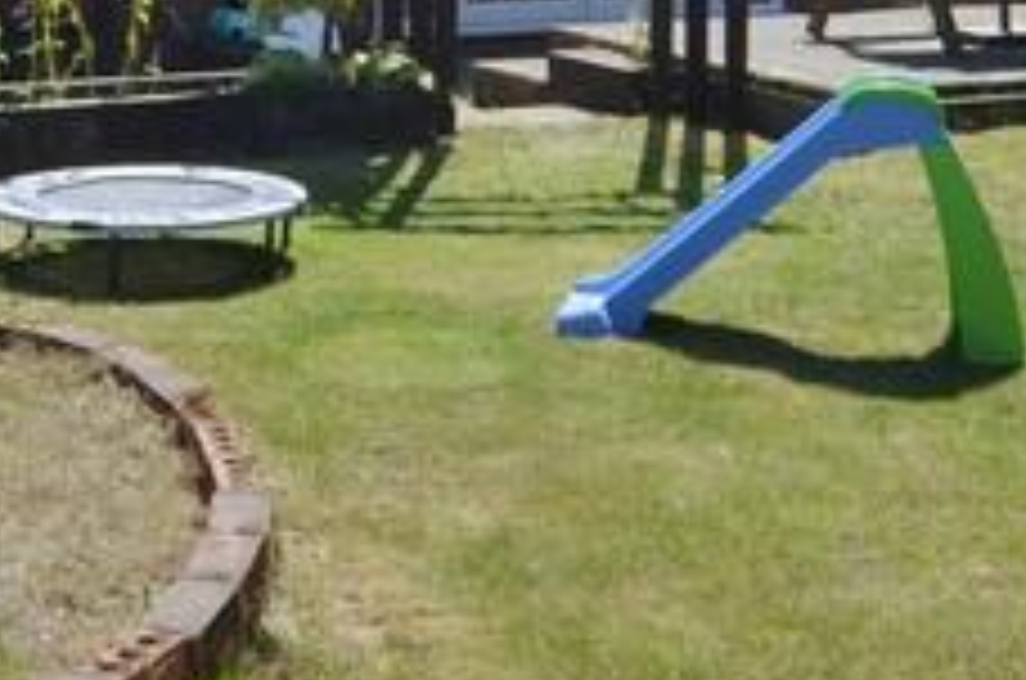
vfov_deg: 17.4
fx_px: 2112
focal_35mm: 74
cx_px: 216
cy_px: -144
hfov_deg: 26.8
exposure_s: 1/250
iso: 125
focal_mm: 11
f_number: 8
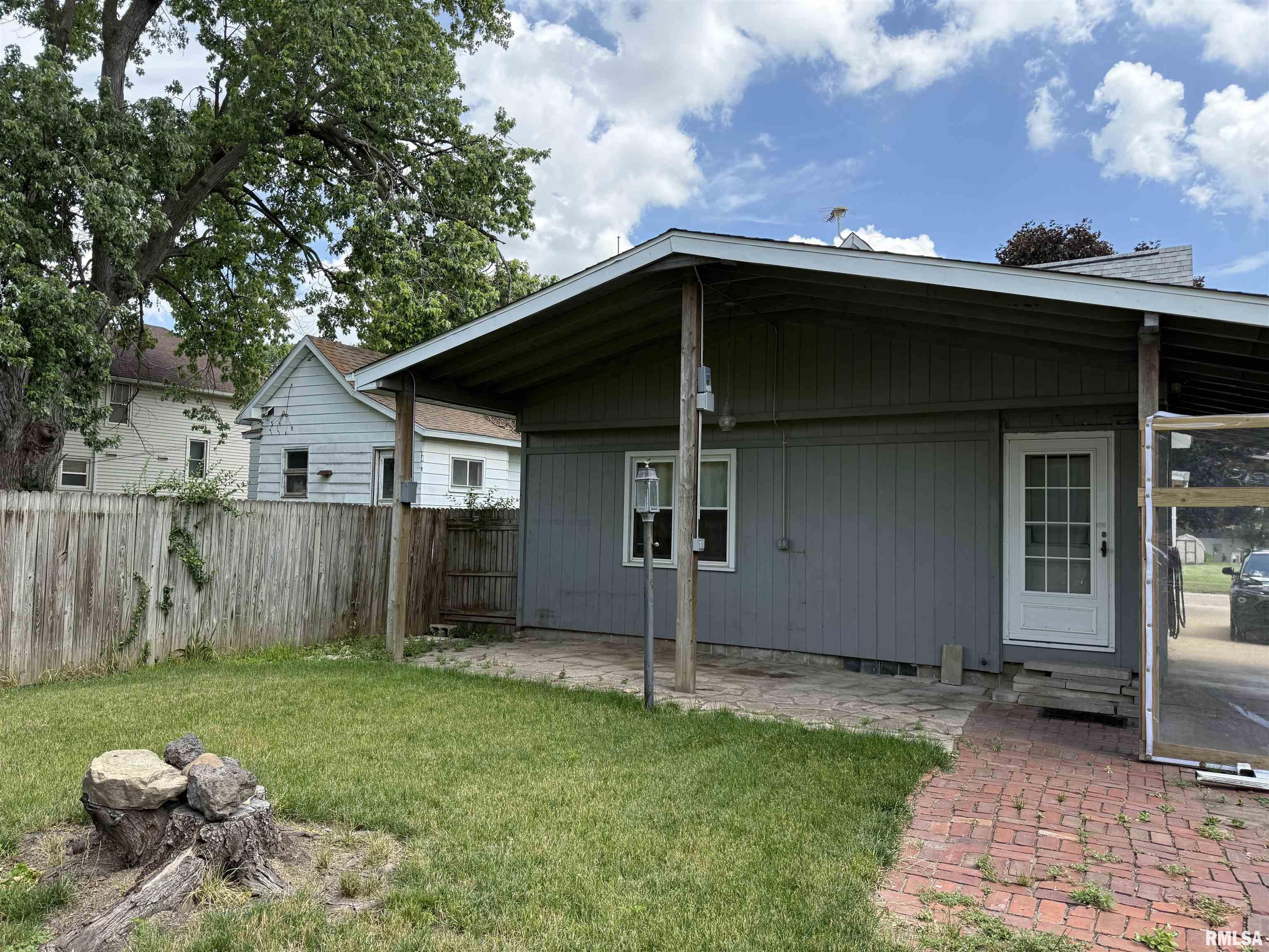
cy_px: 476
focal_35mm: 24
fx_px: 880
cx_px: 634
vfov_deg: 56.8
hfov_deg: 71.6
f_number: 1.78
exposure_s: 1/2110
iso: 100
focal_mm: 6.76
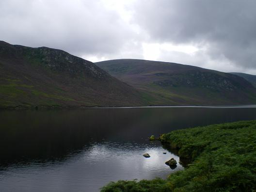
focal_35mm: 38
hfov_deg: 49.0
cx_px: 128
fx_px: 281
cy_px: 96
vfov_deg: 37.7
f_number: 4.6
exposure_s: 1/250
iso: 64
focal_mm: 6.3
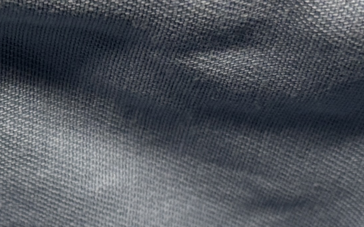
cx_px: -86
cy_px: 293
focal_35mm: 143
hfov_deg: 14.1
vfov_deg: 9.0
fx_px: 1419
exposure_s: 1/50
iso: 160
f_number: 1.6
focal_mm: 5.96
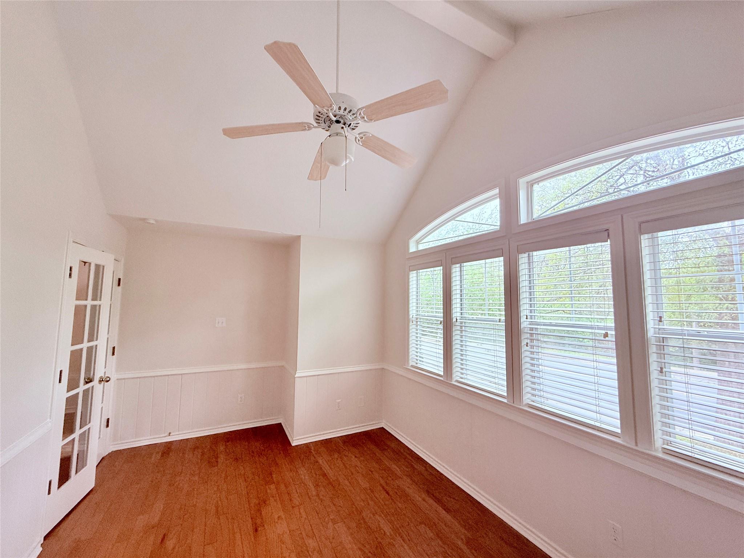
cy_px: 279
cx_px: 372
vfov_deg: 85.7
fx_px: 301
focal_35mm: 14
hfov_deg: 102.1
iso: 160
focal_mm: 2.22
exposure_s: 1/99
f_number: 2.2
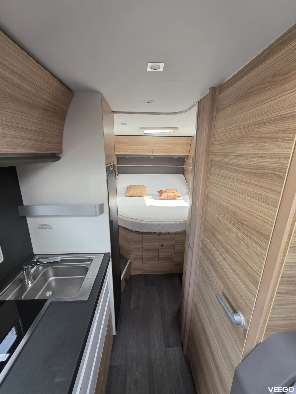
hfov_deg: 89.9
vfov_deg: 106.2
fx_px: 148
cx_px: 148
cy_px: 197
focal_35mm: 13
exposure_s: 1/100
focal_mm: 2.2
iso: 125
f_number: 1.9
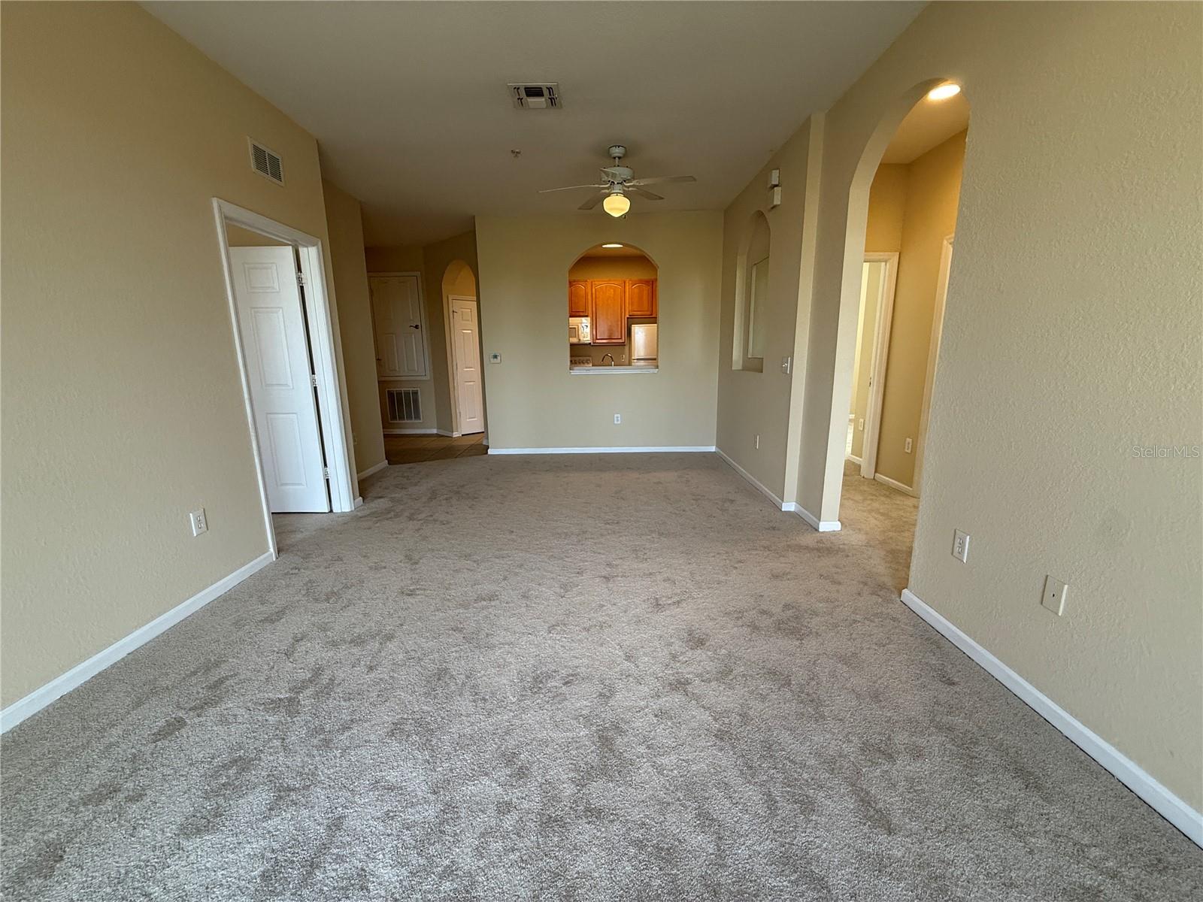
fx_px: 487
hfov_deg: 102.1
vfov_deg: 85.7
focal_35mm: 14
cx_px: 602
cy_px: 451
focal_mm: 2.22
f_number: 2.2
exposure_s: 1/120
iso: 160
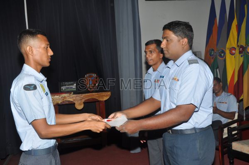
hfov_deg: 46.5
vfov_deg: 31.8
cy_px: 82
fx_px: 290
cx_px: 124
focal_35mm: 42
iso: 200
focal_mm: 28
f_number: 10
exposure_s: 1/125
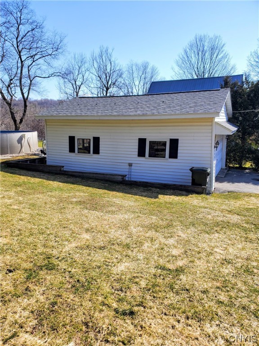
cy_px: 173
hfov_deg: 53.1
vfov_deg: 67.3
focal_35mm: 26
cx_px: 130
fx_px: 259
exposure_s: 1/1525
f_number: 2.4
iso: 50
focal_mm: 4.3
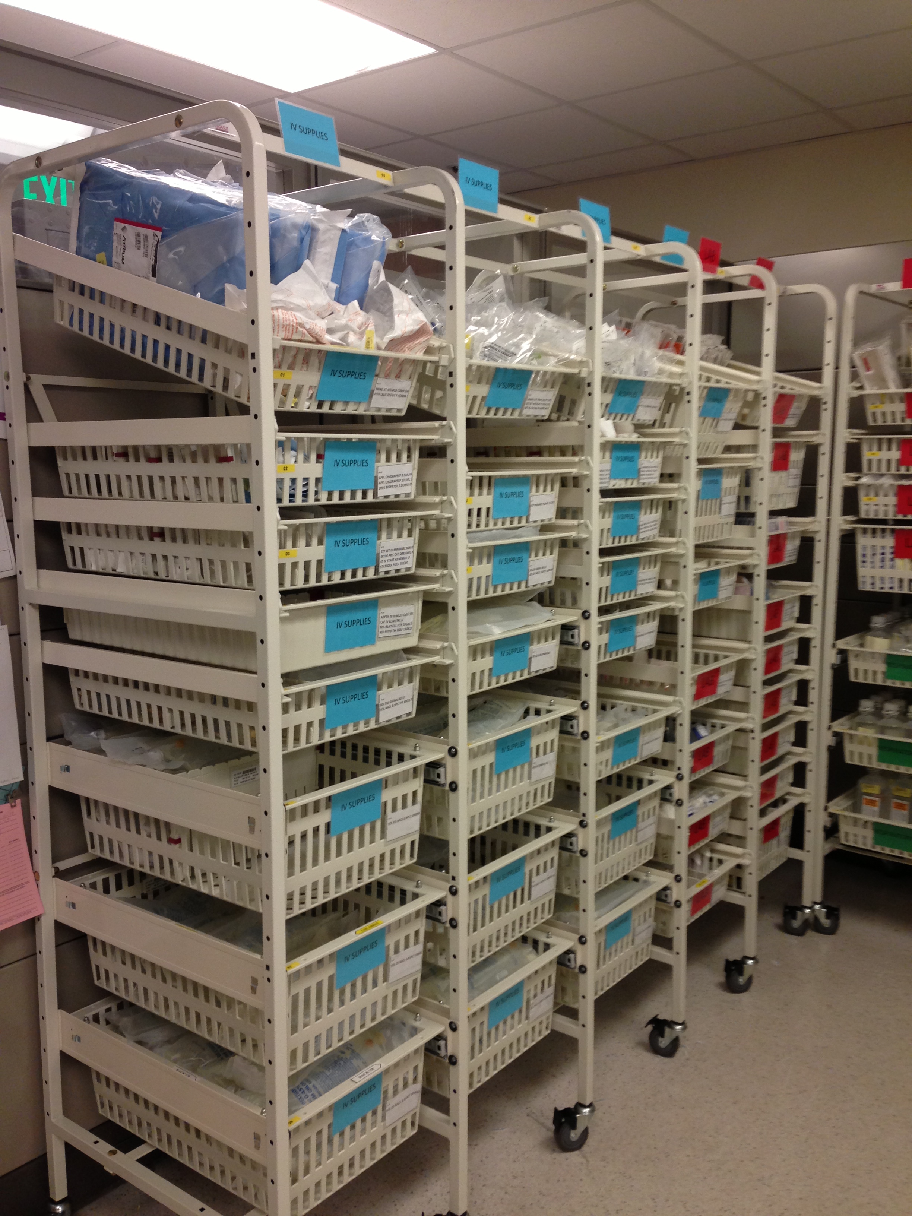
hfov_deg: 42.9
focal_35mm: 33
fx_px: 1159
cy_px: 608
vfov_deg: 55.4
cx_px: 456
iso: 100
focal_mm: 4.13
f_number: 2.4
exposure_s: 1/20
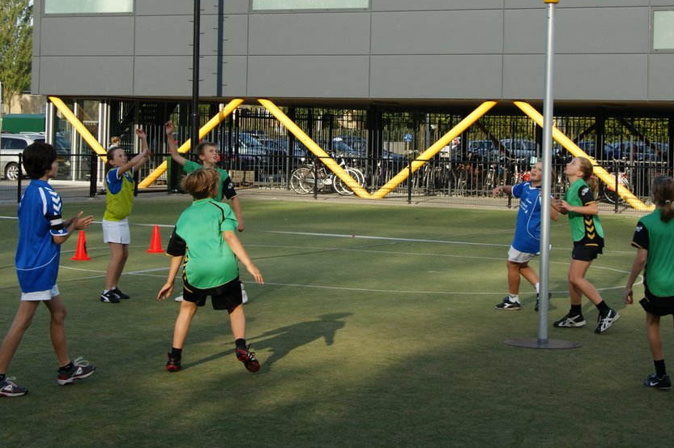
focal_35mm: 76
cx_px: 420
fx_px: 1416
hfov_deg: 26.7
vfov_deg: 17.9
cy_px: 133
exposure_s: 1/400
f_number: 7.1
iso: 200
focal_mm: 35
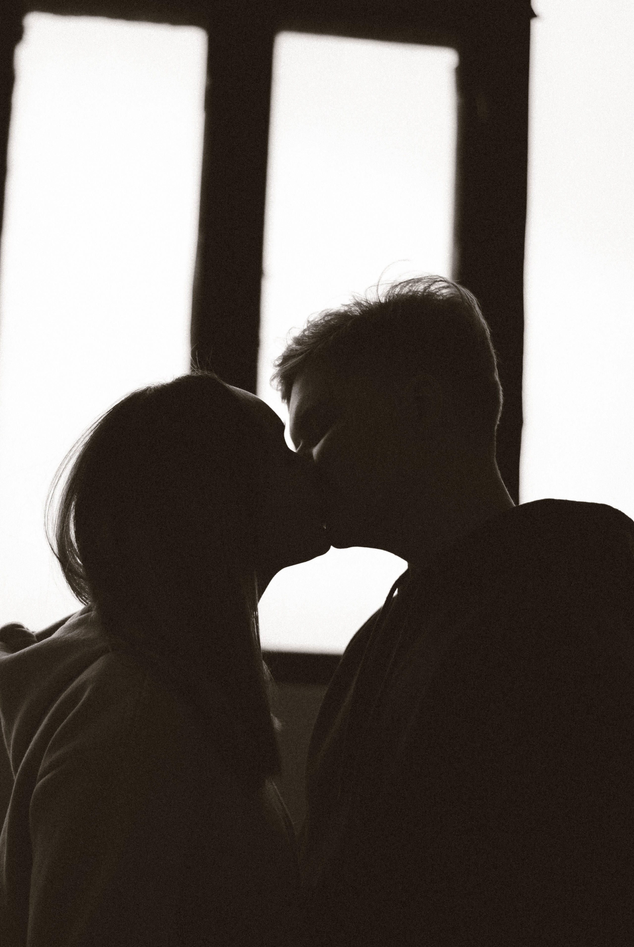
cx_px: 317
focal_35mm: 75
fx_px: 1975
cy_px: 474
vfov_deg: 27.0
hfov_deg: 18.2
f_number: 2
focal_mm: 50
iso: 400
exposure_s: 1/200
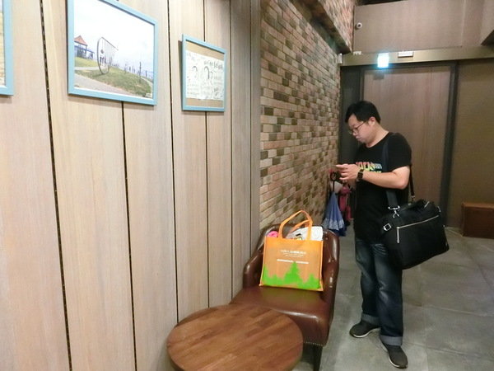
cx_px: 247
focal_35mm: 25
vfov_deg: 54.9
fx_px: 357
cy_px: 186
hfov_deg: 69.4
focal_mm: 5.4
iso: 3200
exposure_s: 1/30
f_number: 2.8
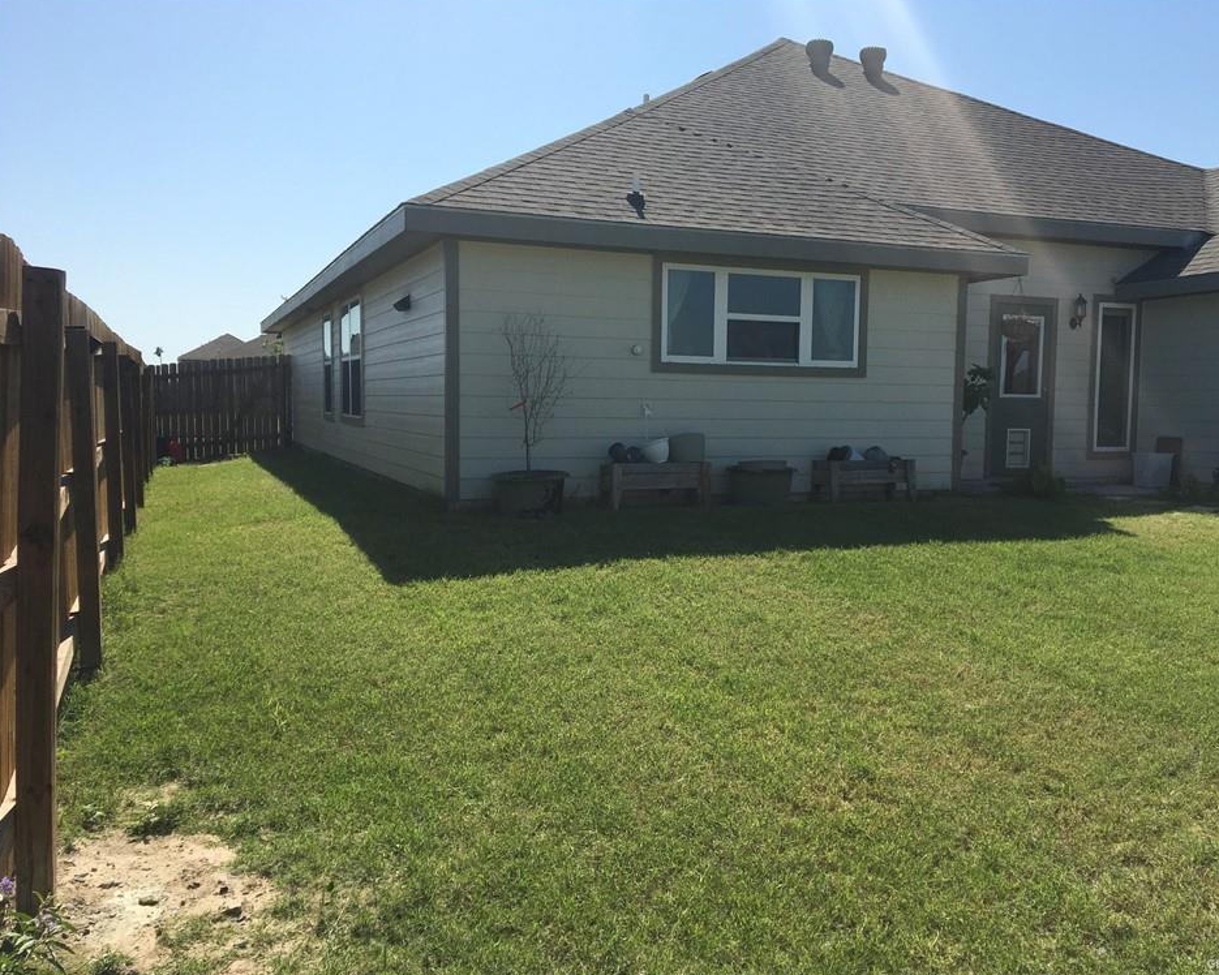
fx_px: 1118
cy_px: 491
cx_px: 658
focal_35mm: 31
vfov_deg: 47.1
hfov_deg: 57.1
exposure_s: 1/2653
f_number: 2.2
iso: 25
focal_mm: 4.15
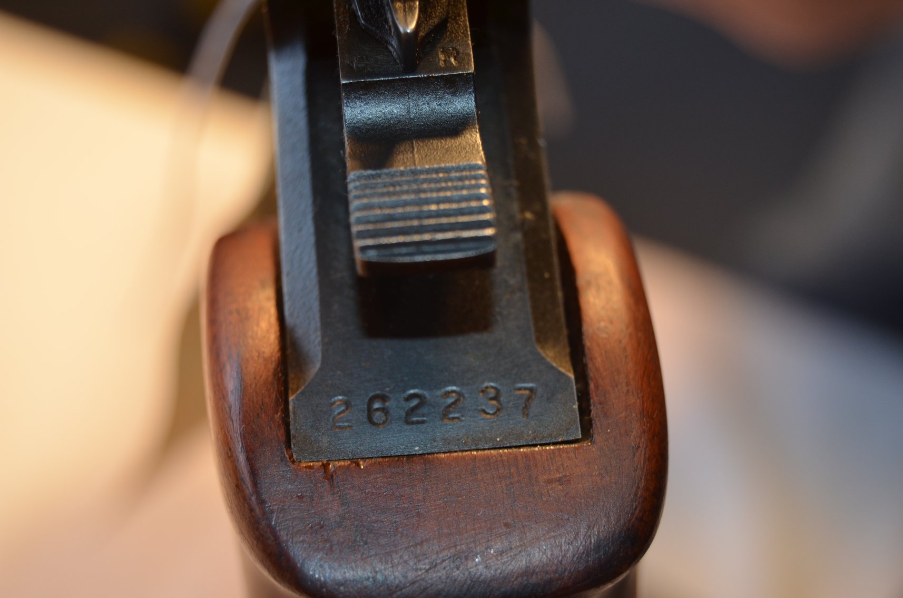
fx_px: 2065
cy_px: 299
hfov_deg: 24.7
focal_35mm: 82
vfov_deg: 16.5
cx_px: 452
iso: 400
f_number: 5.6
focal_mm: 55
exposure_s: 1/100
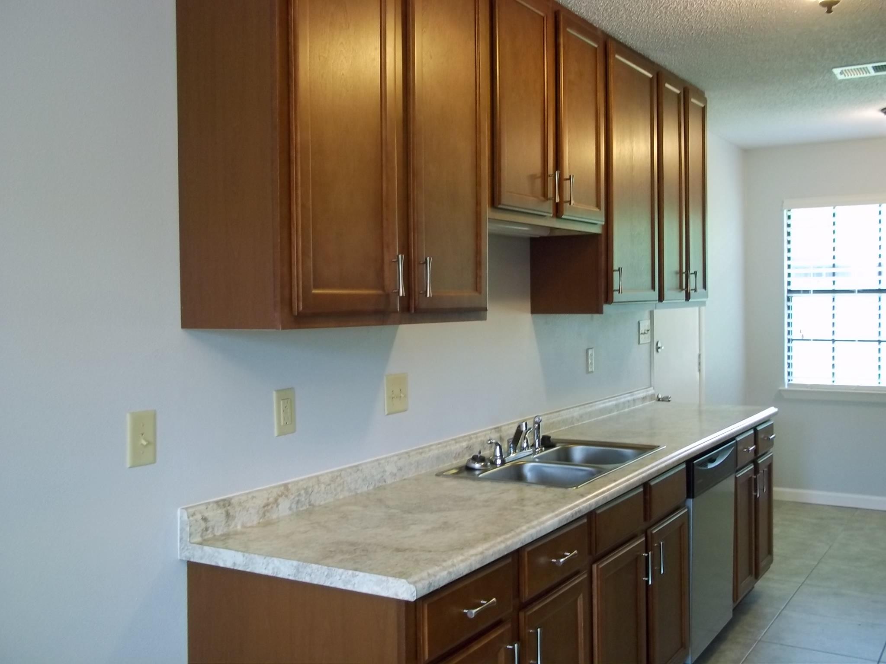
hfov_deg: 51.4
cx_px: 443
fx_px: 921
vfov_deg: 39.7
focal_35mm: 36
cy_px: 332
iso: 160
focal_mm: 6.5
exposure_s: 1/20
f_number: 3.1
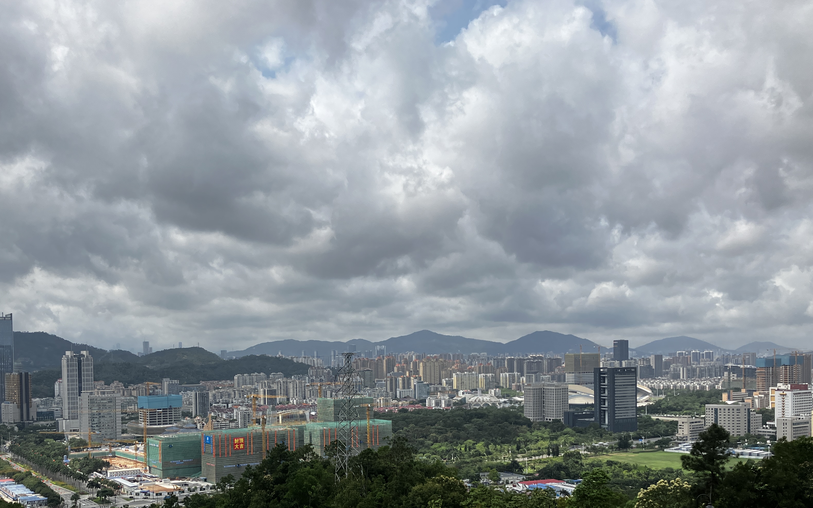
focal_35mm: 38
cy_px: 367
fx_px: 842
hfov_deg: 51.2
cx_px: 321
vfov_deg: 33.1
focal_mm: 3.99
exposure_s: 1/3472
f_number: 1.8
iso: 32
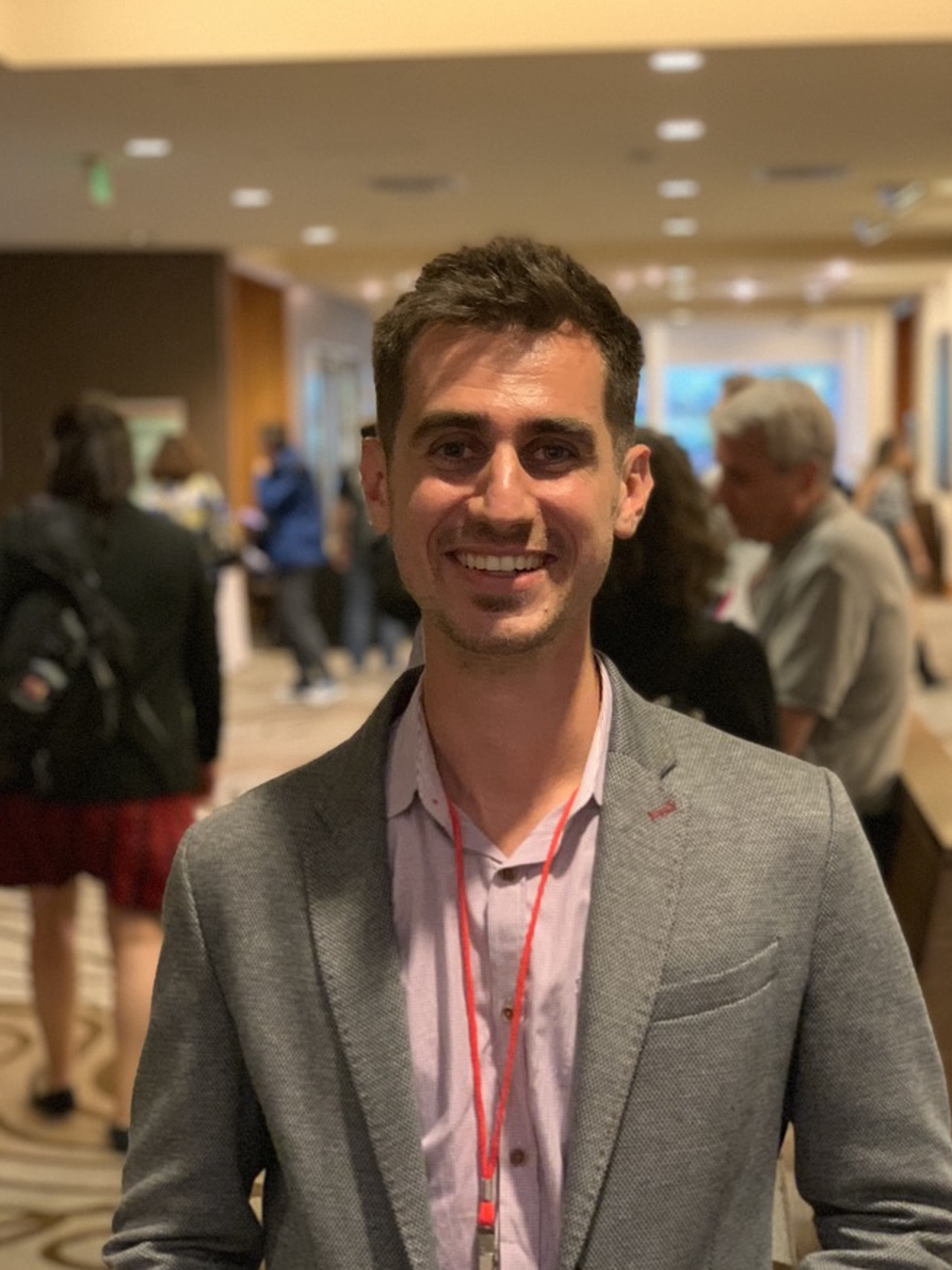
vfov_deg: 31.7
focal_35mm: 61
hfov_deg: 24.0
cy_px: 660
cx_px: 544
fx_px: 2236
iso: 640
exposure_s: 1/30
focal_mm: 6
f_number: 2.4
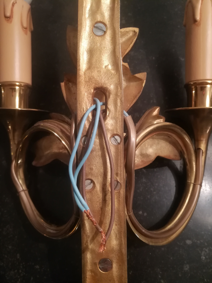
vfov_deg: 67.3
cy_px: 142
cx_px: 106
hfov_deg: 53.1
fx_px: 212
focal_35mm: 26
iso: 400
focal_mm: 3.83
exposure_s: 1/25
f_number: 2.2
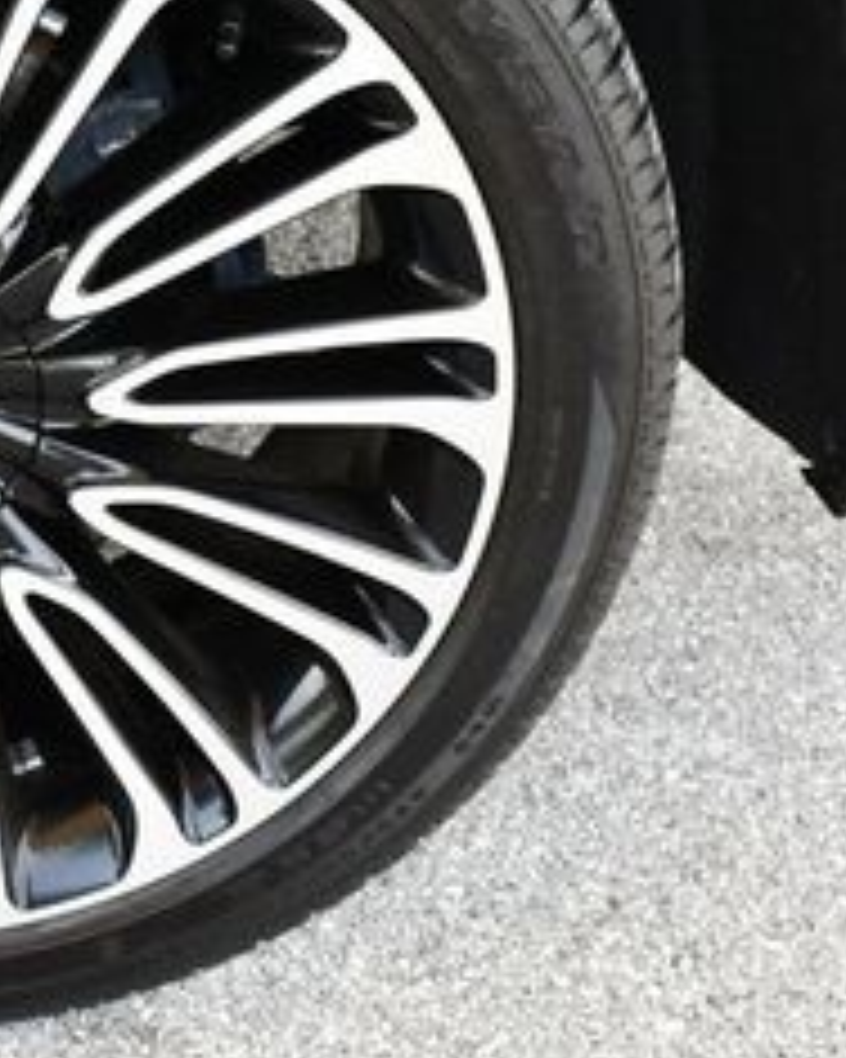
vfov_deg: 20.7
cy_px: 297
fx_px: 2879
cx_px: -230
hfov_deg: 15.9
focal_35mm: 92
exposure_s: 1/250
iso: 400
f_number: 4
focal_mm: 18
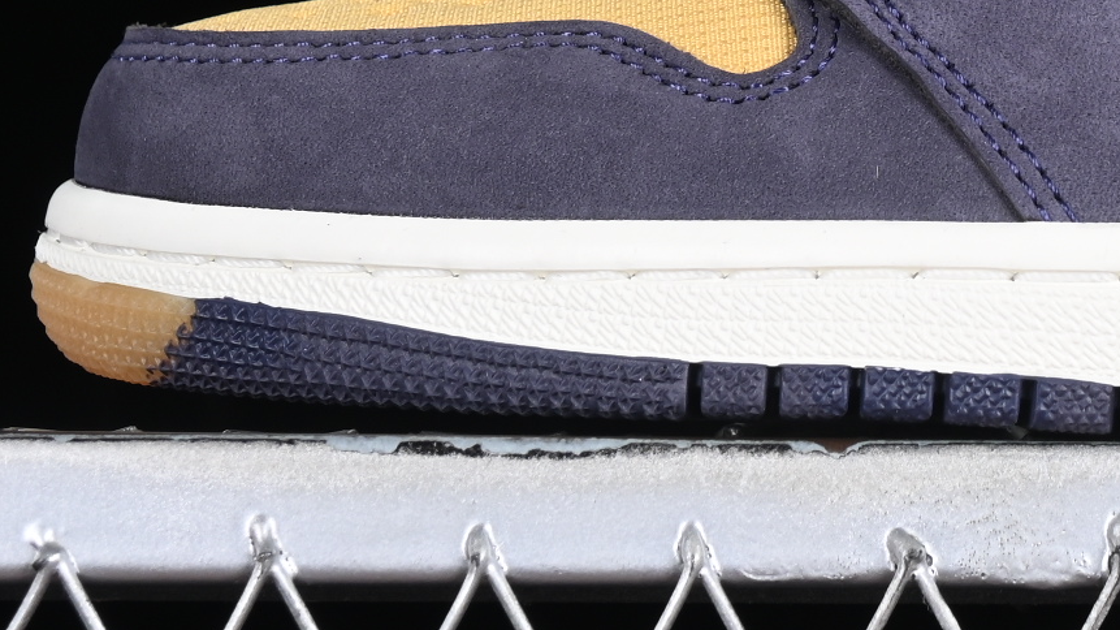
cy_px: -281
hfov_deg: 8.4
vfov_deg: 4.8
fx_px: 7542
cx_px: 1324
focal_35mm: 254
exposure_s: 1/80
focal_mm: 50
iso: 160
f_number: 7.1
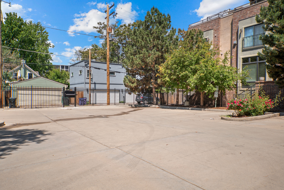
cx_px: 142
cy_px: 95
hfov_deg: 73.7
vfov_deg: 53.1
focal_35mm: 24
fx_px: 189
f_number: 6.3
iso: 400
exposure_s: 1/640
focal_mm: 24
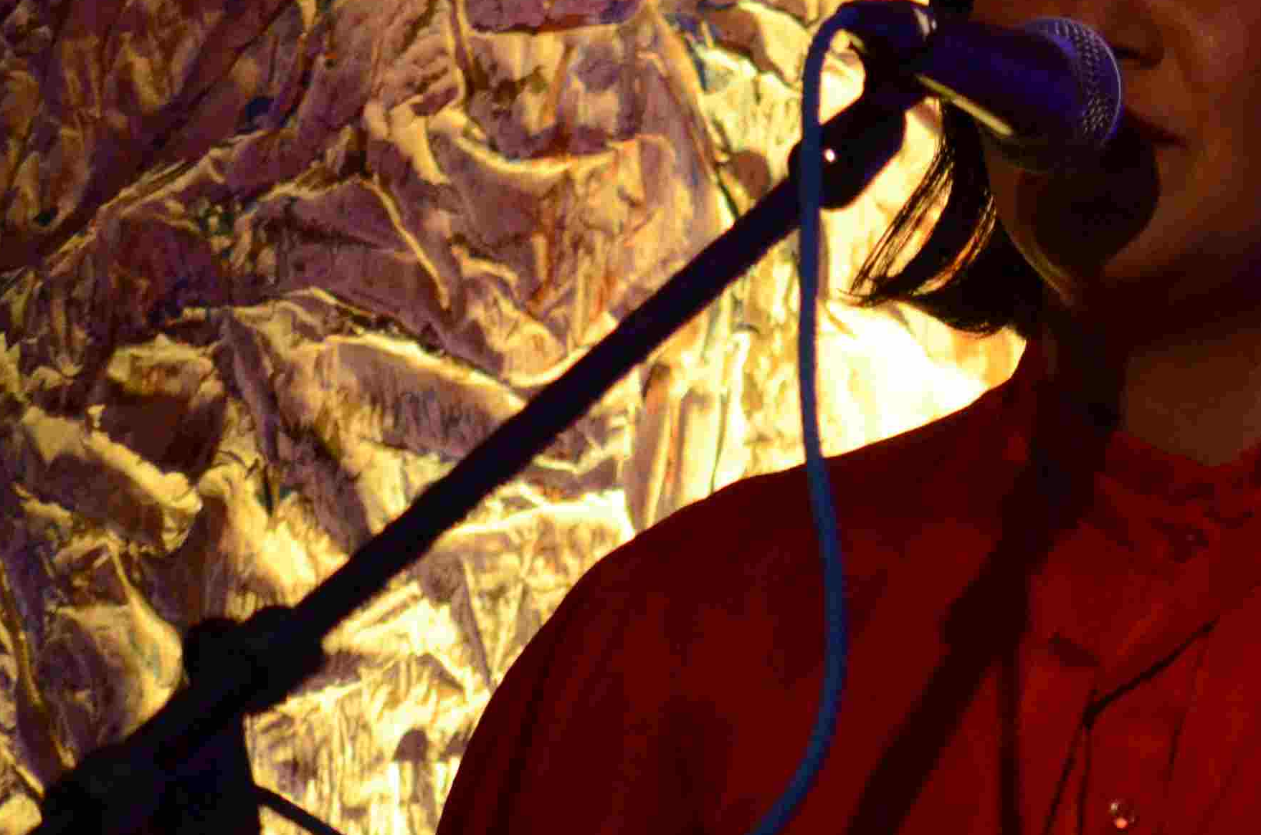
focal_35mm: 567
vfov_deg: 2.4
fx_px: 19833
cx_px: 1633
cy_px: -10
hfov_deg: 3.6
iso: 3200
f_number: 5
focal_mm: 135
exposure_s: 1/200
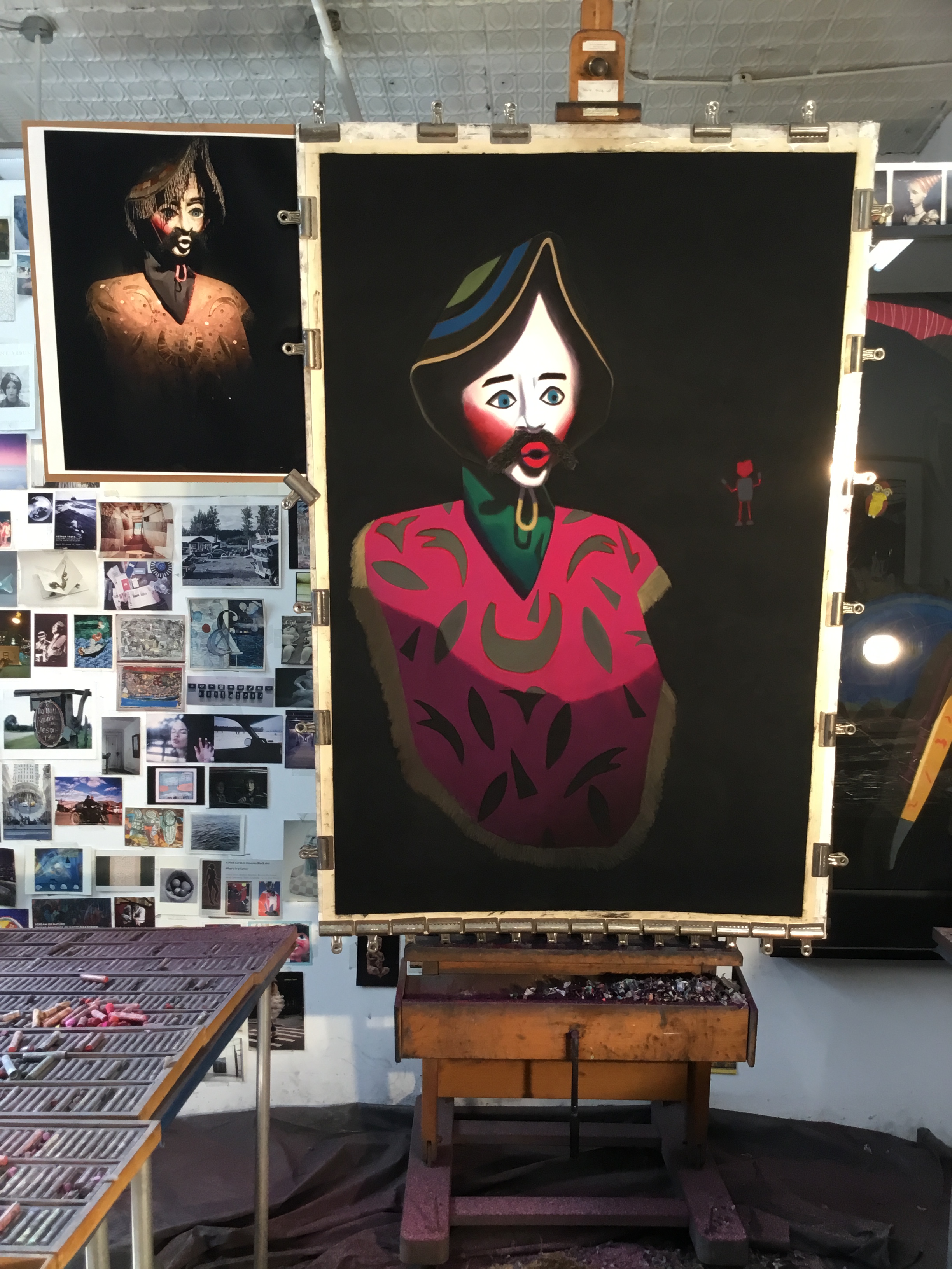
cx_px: 476
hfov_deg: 45.4
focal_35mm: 31
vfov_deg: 58.4
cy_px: 634
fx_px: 1137
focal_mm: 3.3
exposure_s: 1/30
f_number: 2.4
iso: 50
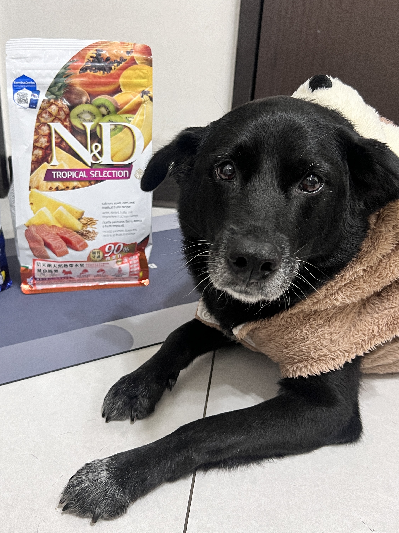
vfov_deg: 52.6
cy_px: 264
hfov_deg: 40.3
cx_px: 139
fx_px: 538
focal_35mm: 35
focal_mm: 5.7
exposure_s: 1/60
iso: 160
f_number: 1.5
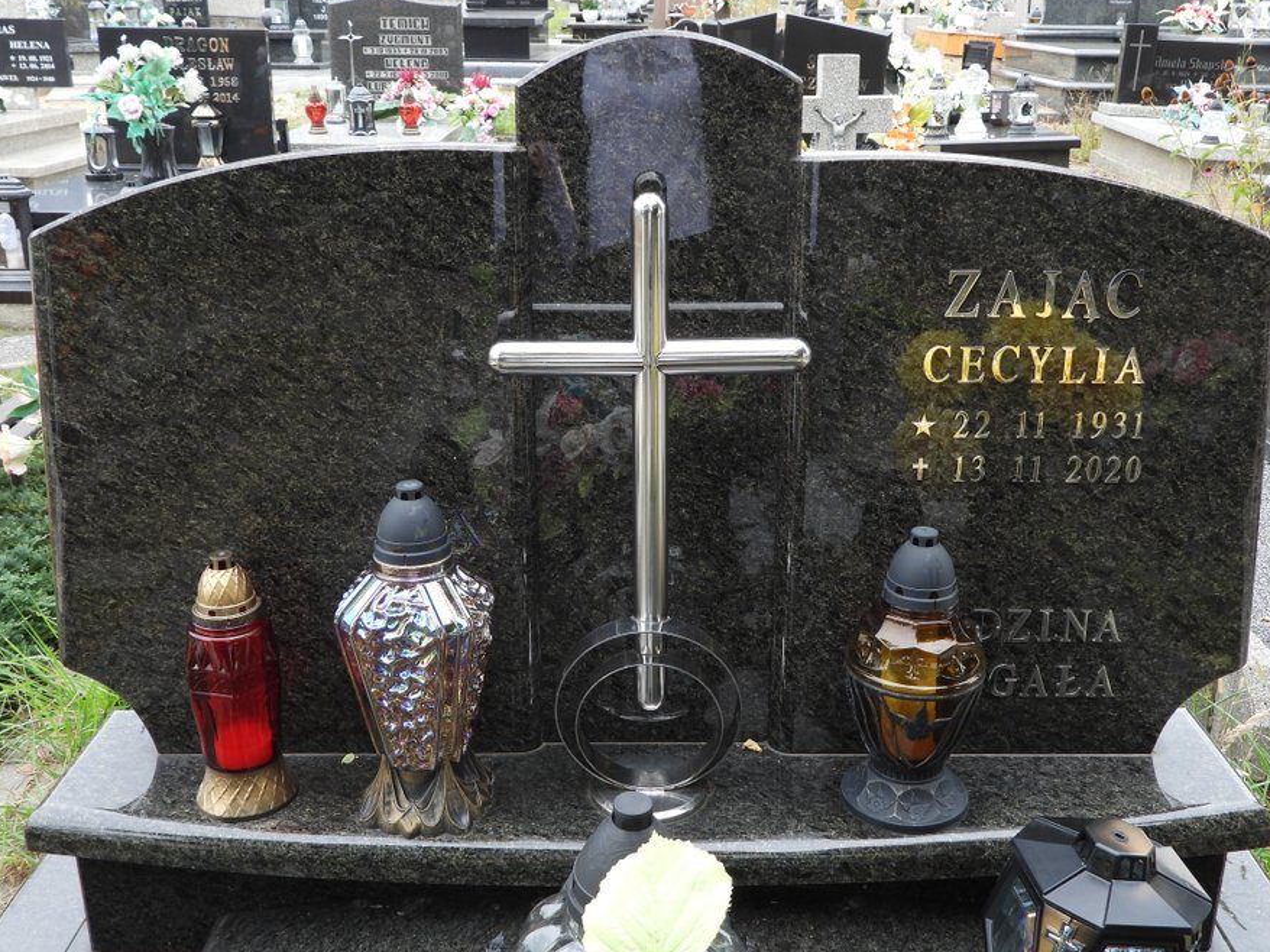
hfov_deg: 52.6
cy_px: 477
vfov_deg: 40.7
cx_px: 668
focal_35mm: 35
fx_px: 1284
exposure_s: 1/125
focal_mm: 5.4
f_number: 3.2
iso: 100
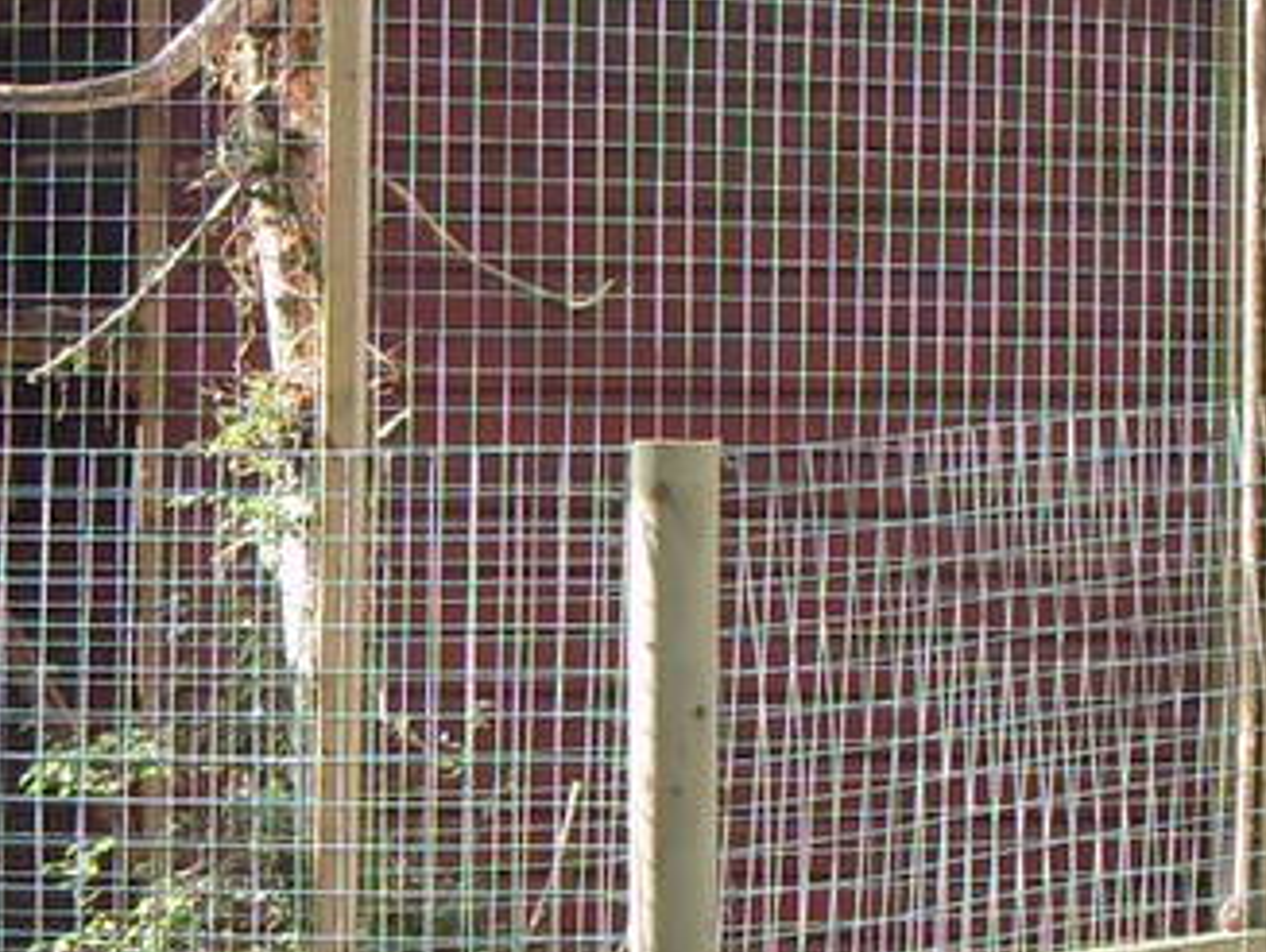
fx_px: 6261
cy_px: 766
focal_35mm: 171
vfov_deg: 8.7
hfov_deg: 11.5
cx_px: 139
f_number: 2.8
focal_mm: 7.8
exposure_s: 1/90
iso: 80
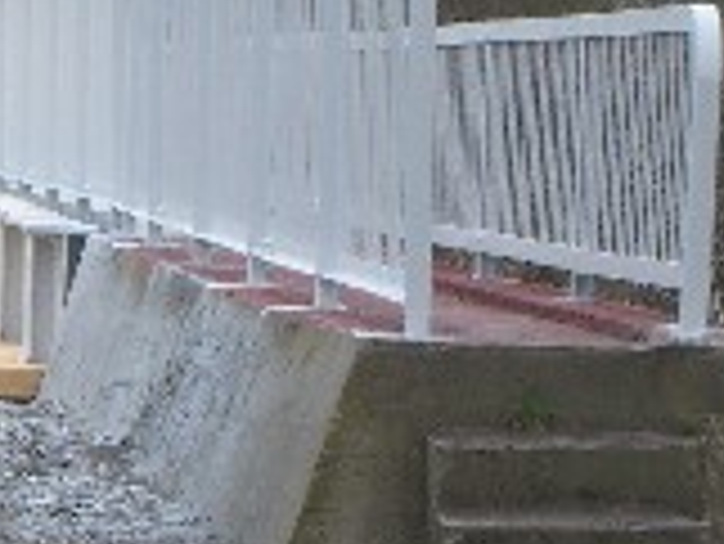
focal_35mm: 344
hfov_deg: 5.7
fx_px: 7200
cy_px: 281
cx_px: -398
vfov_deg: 4.3
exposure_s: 1/100
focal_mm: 19.7
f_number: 4.8
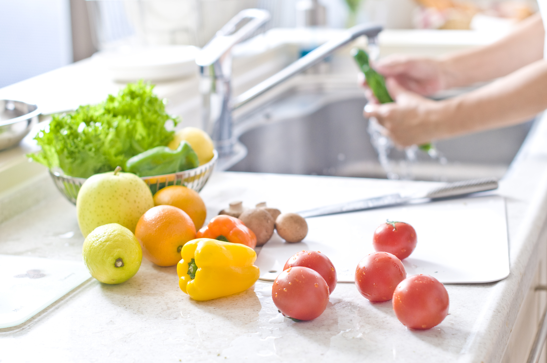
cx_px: 274
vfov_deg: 18.1
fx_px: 1138
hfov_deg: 27.0
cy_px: 182
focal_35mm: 75
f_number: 2.8
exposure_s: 1/60
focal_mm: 50
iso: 200
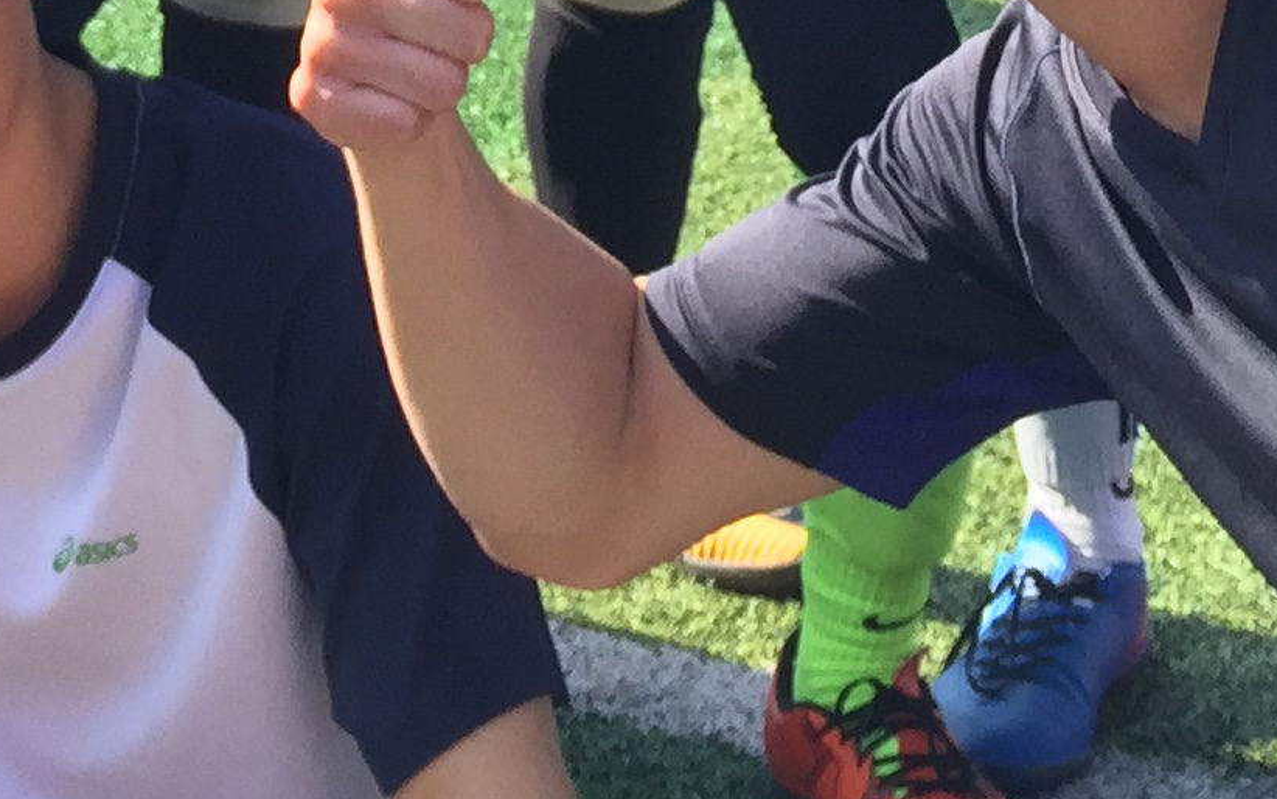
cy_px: -1088
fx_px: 4246
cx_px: 525
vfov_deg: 9.6
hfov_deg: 17.1
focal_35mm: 122
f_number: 2.2
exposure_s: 1/520
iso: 32
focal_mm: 4.15
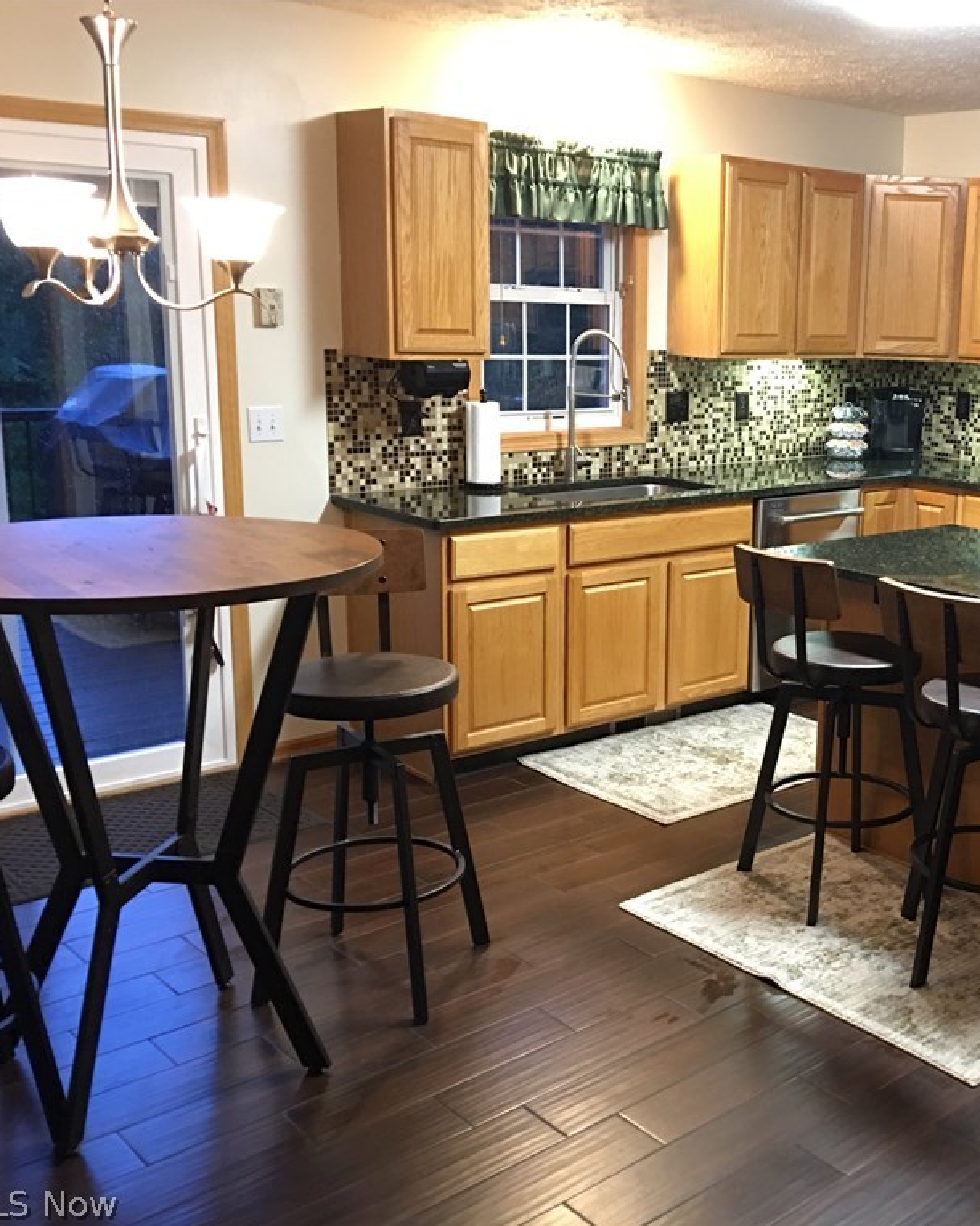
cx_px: 773
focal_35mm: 38
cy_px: 614
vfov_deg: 47.9
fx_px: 1378
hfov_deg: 37.8
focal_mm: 4.15
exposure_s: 1/4
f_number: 2.2
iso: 50
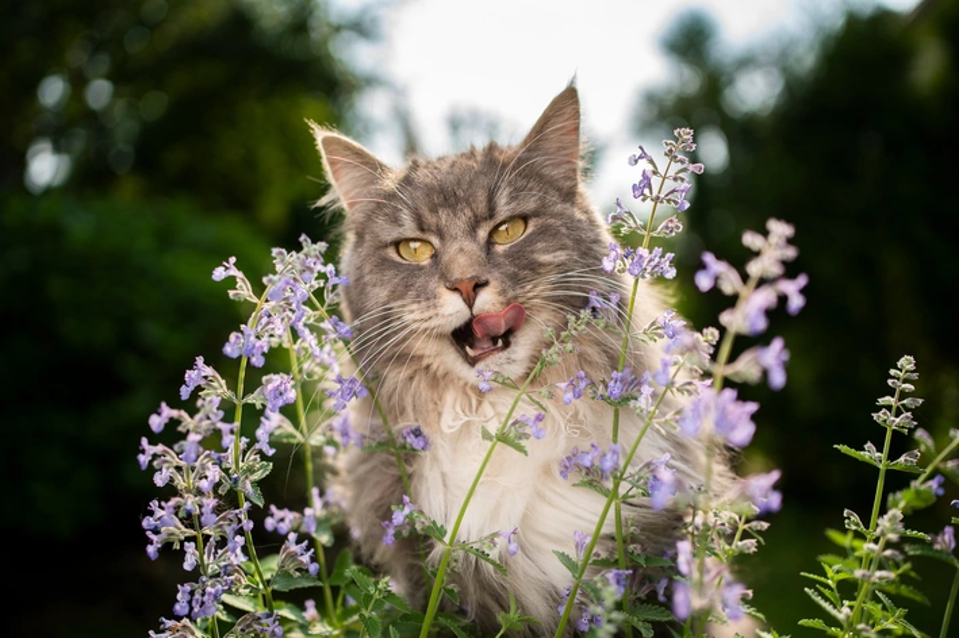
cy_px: 319
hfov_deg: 54.5
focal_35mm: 35
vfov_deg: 37.8
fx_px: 932
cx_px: 480
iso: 100
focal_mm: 35
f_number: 2.5
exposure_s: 1/1000
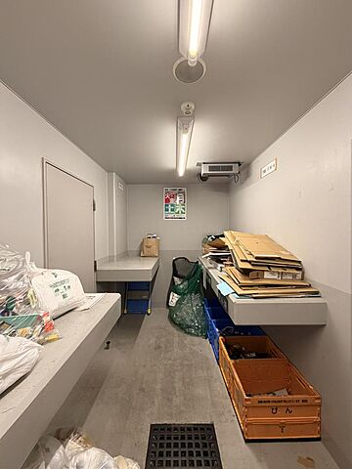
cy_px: 234
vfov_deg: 102.1
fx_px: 190
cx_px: 176
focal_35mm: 14
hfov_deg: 85.7
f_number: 2.2
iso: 250
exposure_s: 1/50
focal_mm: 2.22
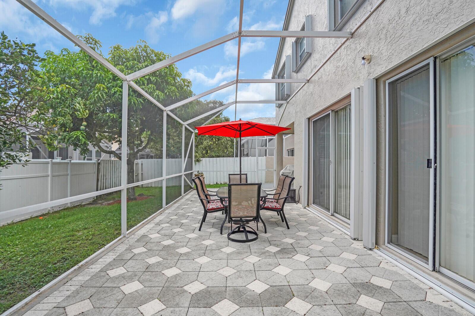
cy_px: 158
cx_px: 238
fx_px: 211
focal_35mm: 16
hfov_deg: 96.7
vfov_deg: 73.7
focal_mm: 16
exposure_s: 1/250
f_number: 8
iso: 800
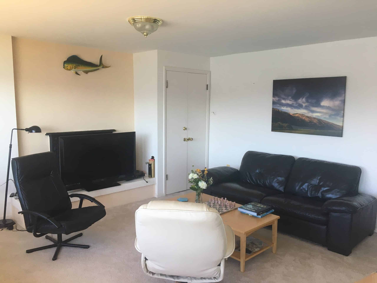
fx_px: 316
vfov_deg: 48.2
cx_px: 188
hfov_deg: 61.7
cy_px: 142
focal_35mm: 29
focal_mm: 4.15
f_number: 2.2
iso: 25
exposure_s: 1/30
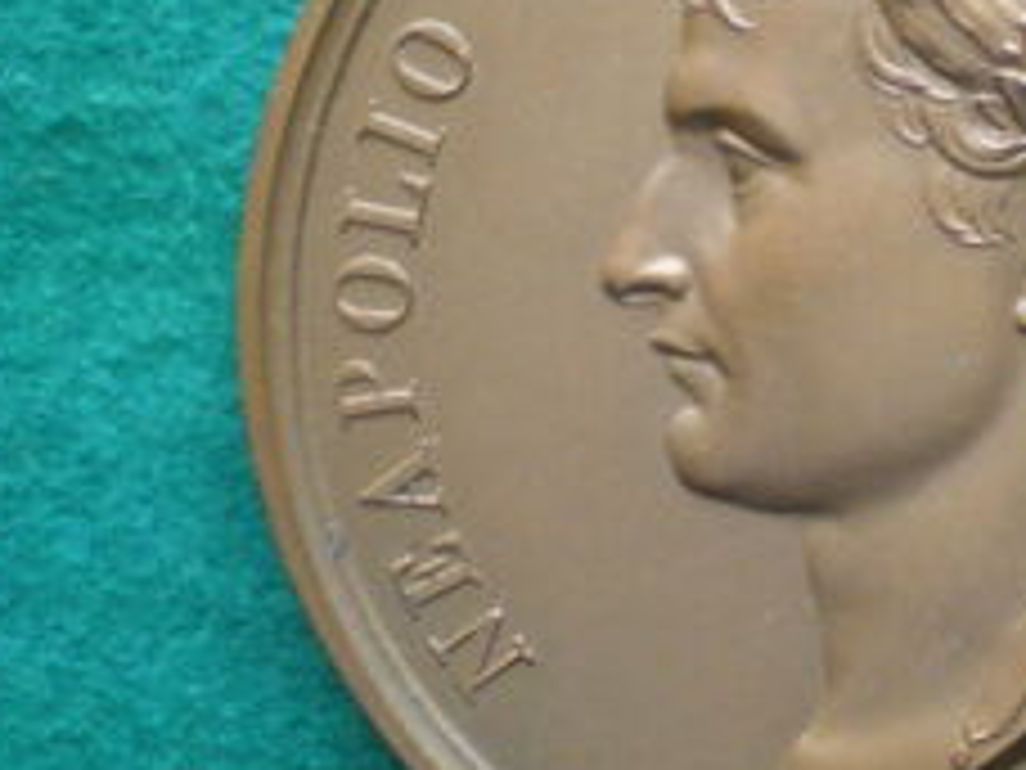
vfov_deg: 18.4
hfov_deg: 23.9
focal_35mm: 80
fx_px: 2371
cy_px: 360
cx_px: 873
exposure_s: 1/8
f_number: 3.1
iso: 400
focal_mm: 6.3
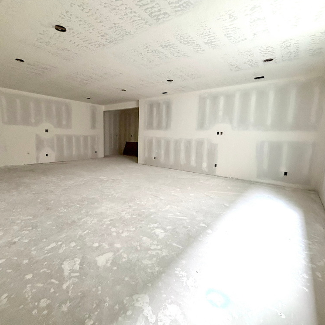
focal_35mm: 17
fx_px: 181
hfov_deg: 83.7
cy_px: 161
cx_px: 145
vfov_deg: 84.0
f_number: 2.2
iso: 500
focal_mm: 2.22
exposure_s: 1/60
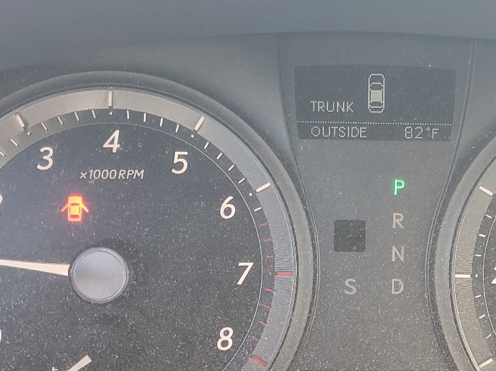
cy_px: 162
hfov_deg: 33.2
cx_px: 369
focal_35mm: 57
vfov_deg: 25.6
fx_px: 816
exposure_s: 1/60.2
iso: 64
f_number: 1.5
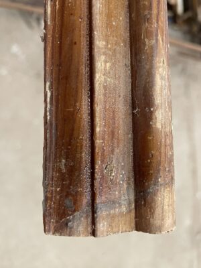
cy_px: 134
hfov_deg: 53.1
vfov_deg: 67.3
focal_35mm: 26
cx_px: 100
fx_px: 201
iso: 400
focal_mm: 4.2
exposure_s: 1/60
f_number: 1.6
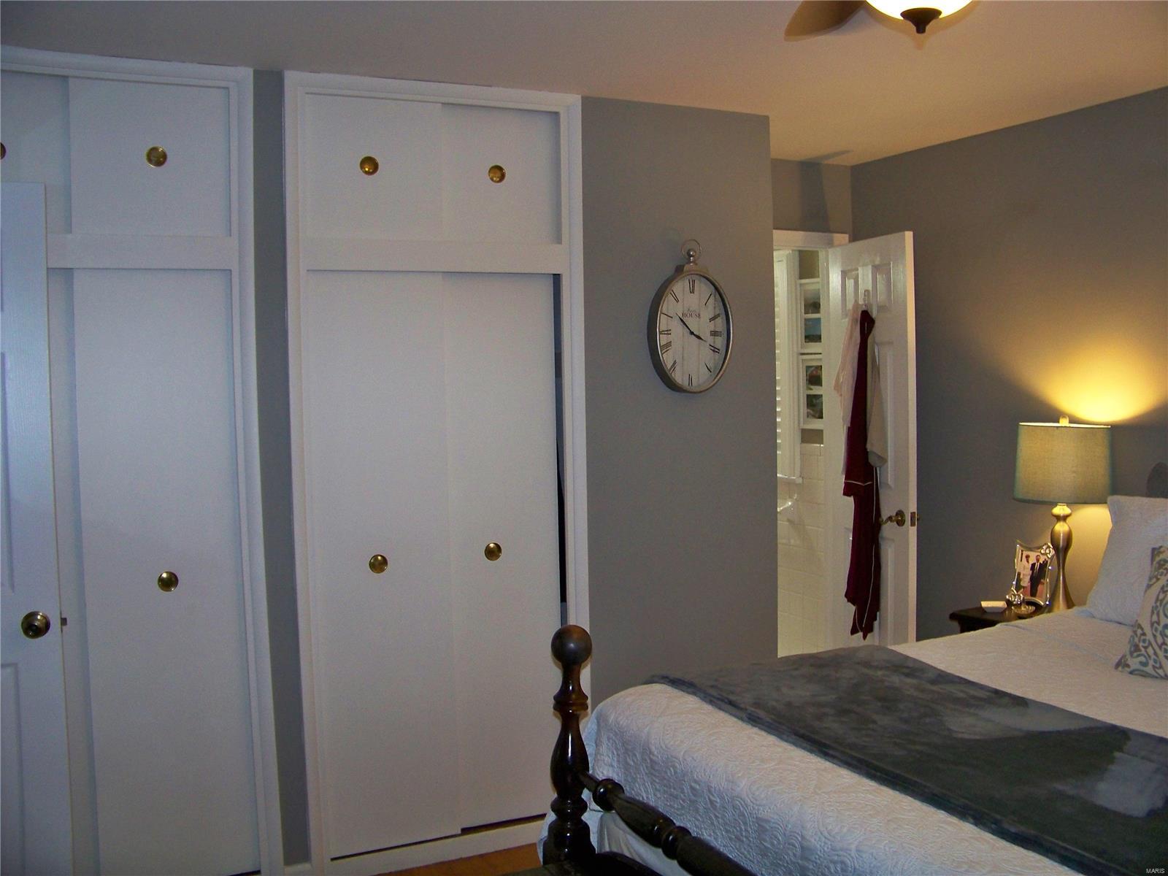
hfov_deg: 55.4
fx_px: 1113
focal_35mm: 33
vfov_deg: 42.9
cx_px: 584
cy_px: 438
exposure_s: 1/30
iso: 200
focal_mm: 5.85
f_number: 2.8
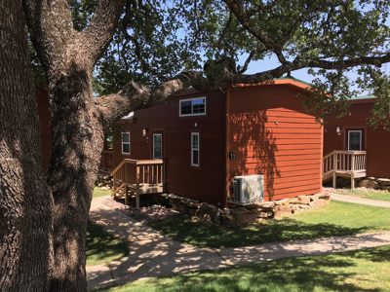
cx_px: 195
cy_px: 146
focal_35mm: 29
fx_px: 327
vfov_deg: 48.2
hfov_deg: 61.7
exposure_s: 1/475
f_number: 2.2
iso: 25
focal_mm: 4.15
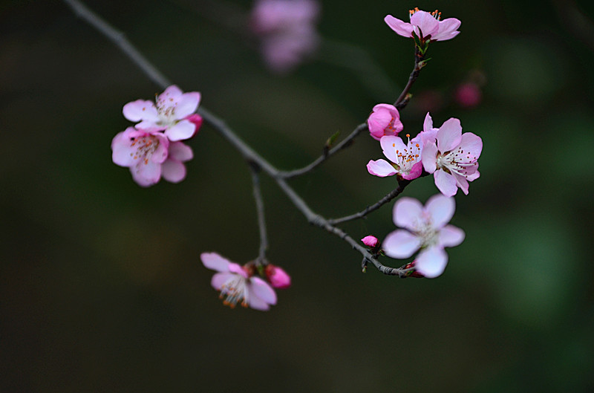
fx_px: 4567
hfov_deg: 7.4
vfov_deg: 4.9
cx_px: 297
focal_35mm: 278
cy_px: 196
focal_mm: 185
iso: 320
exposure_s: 1/160
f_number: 2.8
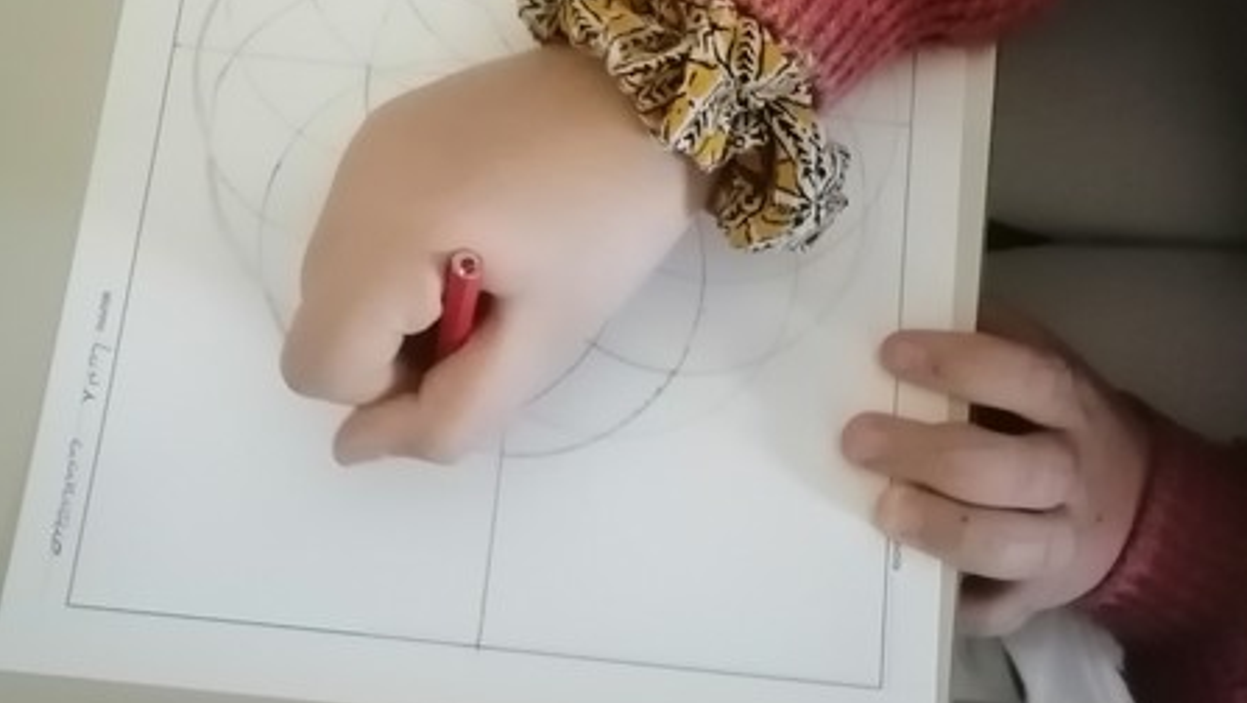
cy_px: 42
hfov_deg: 52.8
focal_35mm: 38
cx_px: 622
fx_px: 1257
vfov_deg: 29.6
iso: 800
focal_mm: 3.62
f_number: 1.8
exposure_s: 1/25
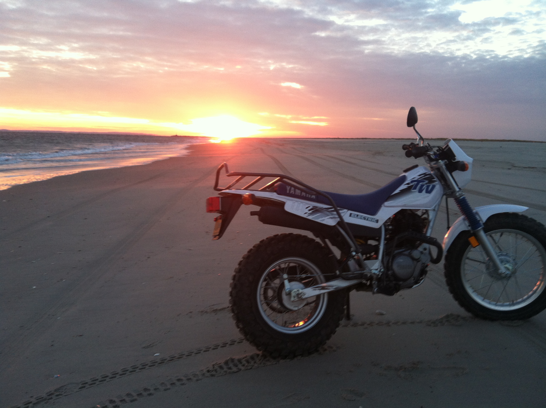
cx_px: 273
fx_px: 551
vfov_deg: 40.6
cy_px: 204
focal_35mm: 35
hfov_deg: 52.7
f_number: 2.8
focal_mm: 3.85
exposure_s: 1/40
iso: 100
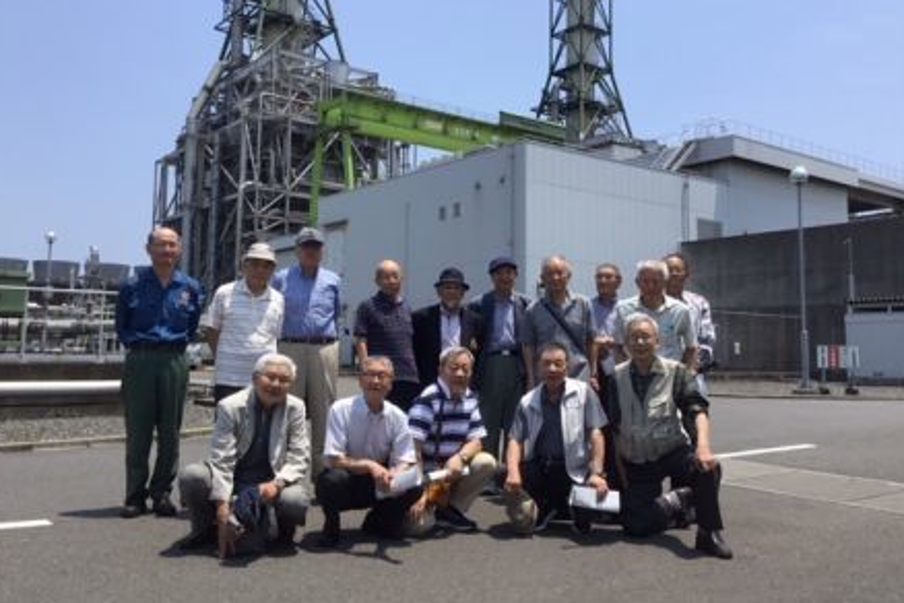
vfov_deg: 39.9
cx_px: 450
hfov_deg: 57.2
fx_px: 829
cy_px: 260
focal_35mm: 33
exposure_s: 1/1294
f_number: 2.4
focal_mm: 3.3
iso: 25
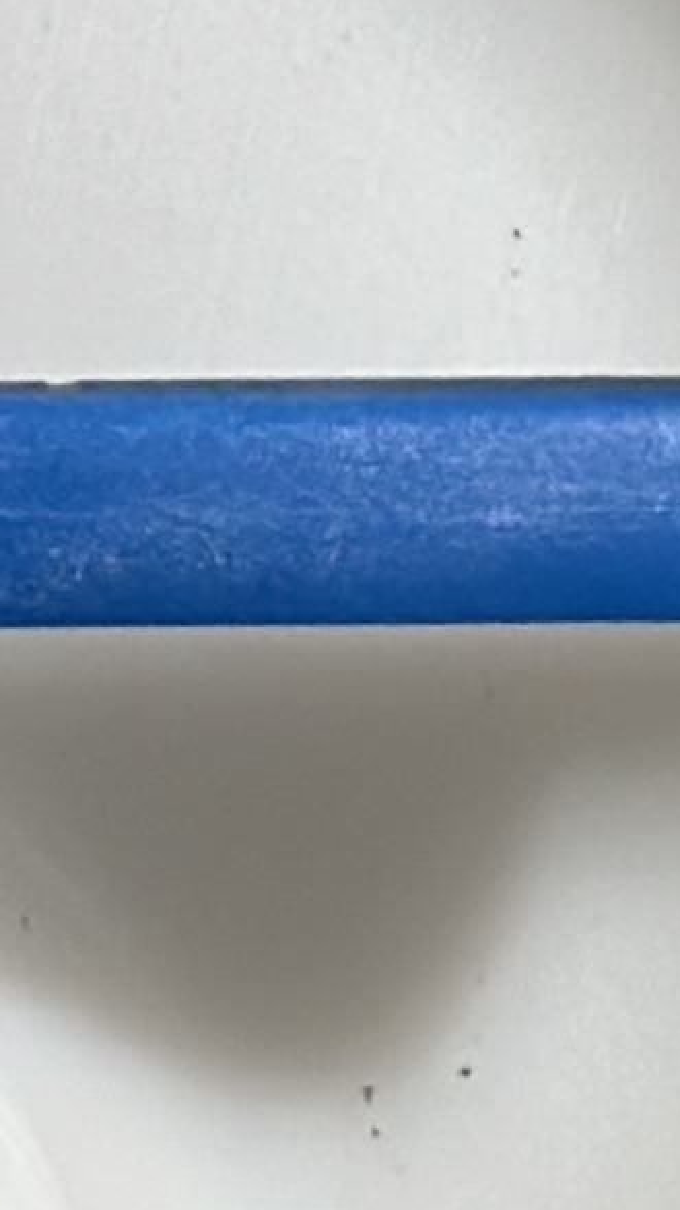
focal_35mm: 359
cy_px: -254
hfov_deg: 3.4
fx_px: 11513
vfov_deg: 6.0
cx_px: -379
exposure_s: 1/50
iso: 100
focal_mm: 6.86
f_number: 1.78
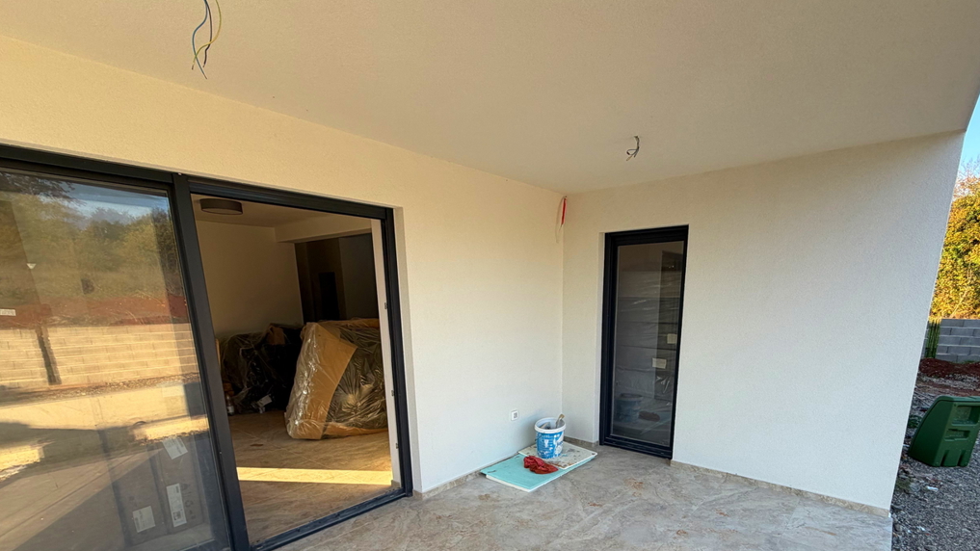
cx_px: 542
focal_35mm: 18
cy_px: 410
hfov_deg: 92.3
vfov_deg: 58.0
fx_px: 468
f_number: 2.2
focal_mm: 2.22
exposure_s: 1/237
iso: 40
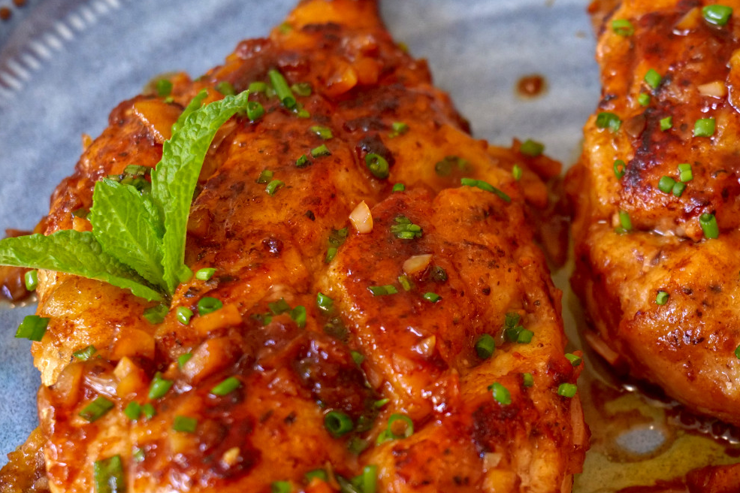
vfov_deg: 11.7
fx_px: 2404
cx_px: 648
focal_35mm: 117
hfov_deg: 17.3
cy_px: 377
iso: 2500
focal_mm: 60
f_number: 7.1
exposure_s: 1/80
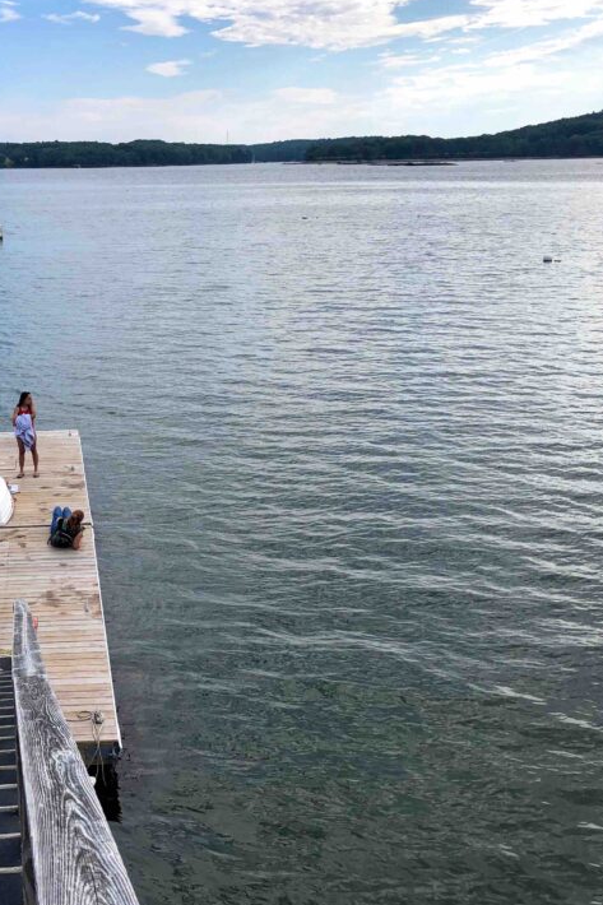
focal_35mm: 42
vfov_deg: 46.4
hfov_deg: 31.1
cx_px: 122
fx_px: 1056
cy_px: 435
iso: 20
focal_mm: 3.99
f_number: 1.8
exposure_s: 1/1499
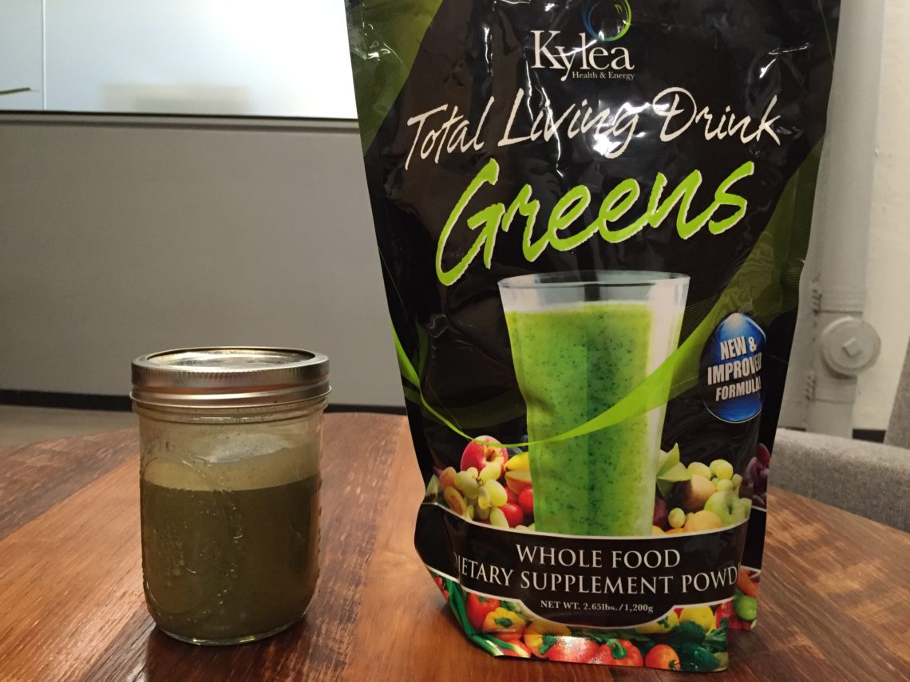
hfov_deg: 61.7
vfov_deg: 48.2
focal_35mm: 29
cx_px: 455
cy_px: 341
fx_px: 762
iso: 250
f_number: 2.2
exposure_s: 1/30
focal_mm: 4.15
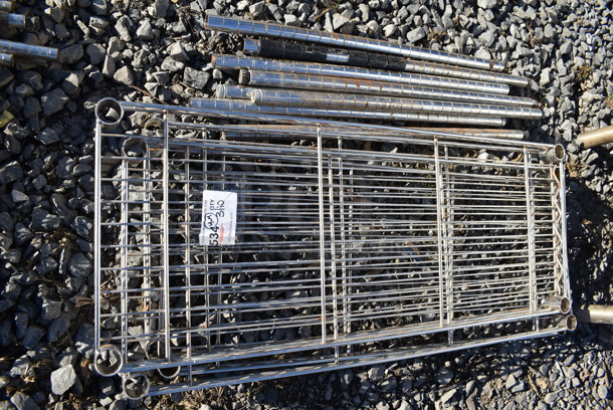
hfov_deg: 67.3
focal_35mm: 27
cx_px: 306
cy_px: 205
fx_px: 460
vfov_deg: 48.0
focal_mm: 18
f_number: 7.1
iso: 200
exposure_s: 1/320
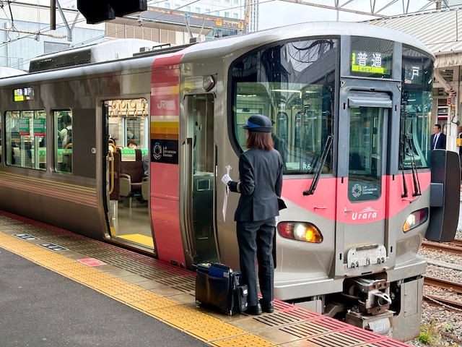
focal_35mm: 48
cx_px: 231
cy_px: 174
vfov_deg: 30.3
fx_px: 641
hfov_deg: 39.7
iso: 80
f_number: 1.78
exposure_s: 1/83
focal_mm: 6.86
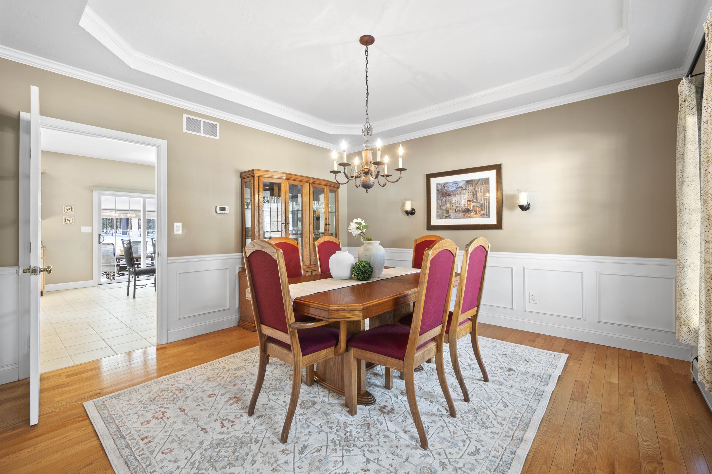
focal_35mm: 15
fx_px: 296
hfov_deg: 100.4
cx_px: 346
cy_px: 238
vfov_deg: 77.2
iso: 250
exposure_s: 2.5
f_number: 7.1
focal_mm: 14
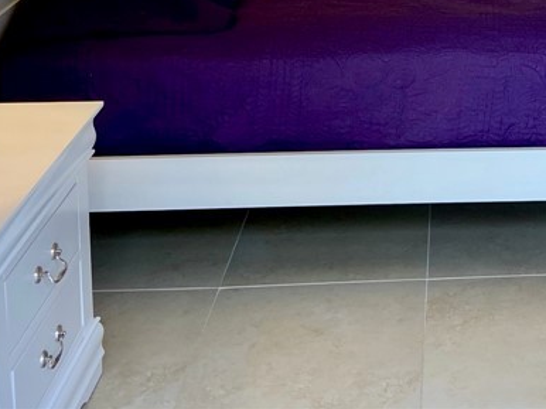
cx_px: 526
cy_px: -133
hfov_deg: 26.9
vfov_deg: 19.5
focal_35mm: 69
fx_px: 1088
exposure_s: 1/120
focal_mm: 4.25
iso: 125
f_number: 1.8
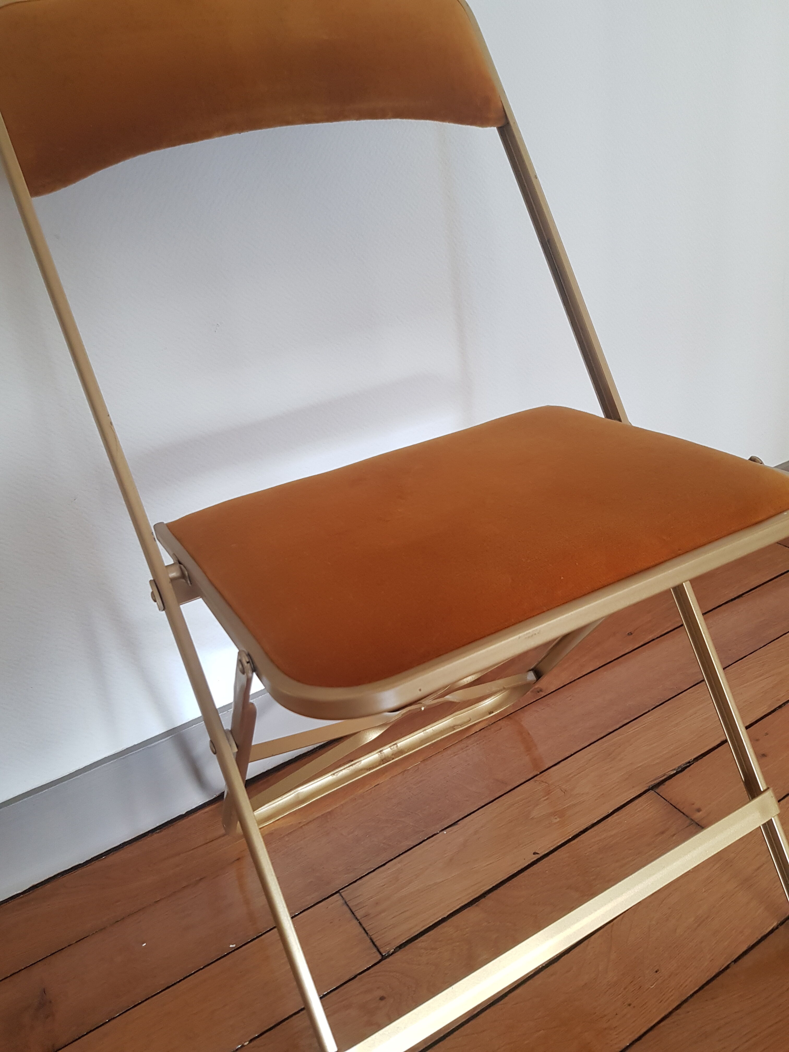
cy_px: 526
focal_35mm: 26
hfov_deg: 53.1
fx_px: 790
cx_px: 394
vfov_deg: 67.3
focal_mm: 4.2
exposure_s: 1/33
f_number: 1.7
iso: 160
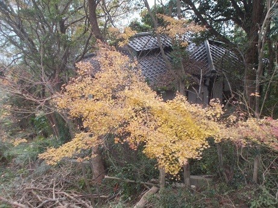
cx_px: 139
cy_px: 104
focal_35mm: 44
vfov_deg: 32.9
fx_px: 353
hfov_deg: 42.9
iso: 80
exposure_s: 1/40
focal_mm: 7.9
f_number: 4.2
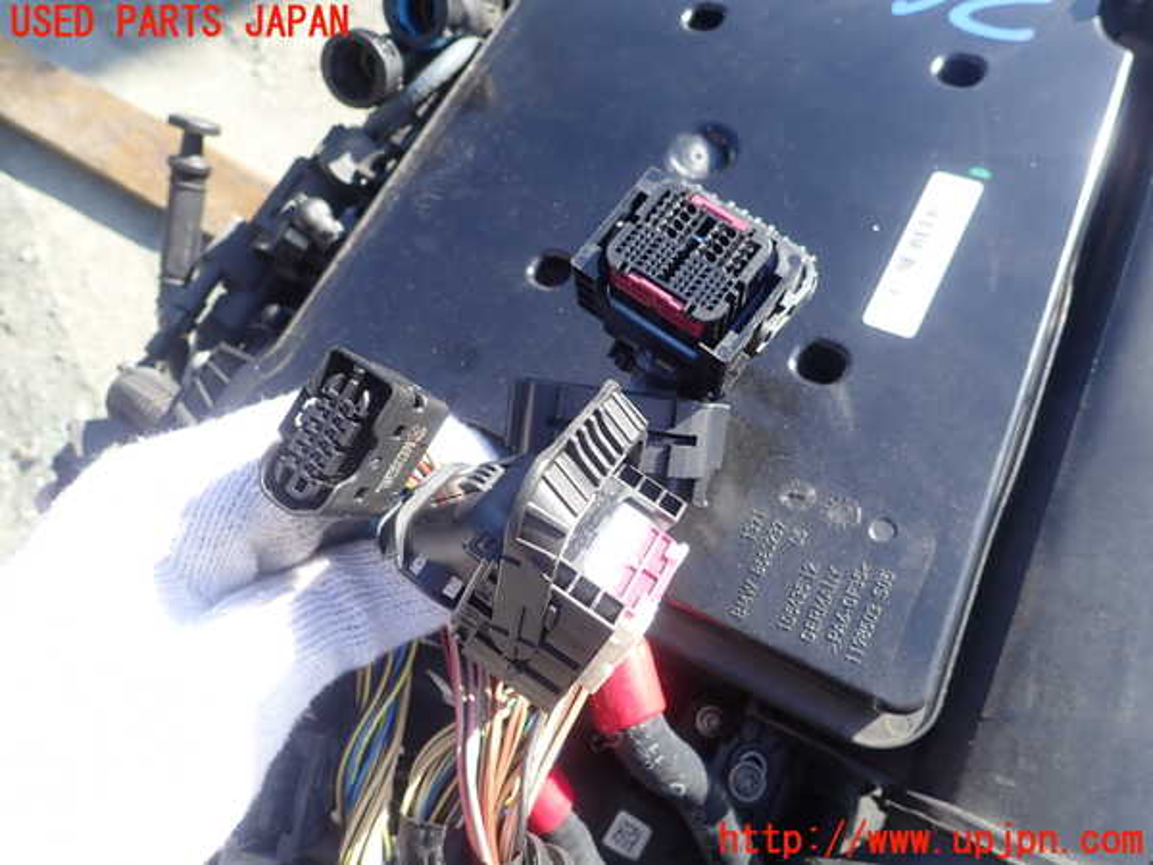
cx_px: 576
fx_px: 833
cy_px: 432
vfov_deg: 54.9
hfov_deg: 69.4
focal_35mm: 25
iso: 100
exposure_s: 1/250
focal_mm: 4.5
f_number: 2.8
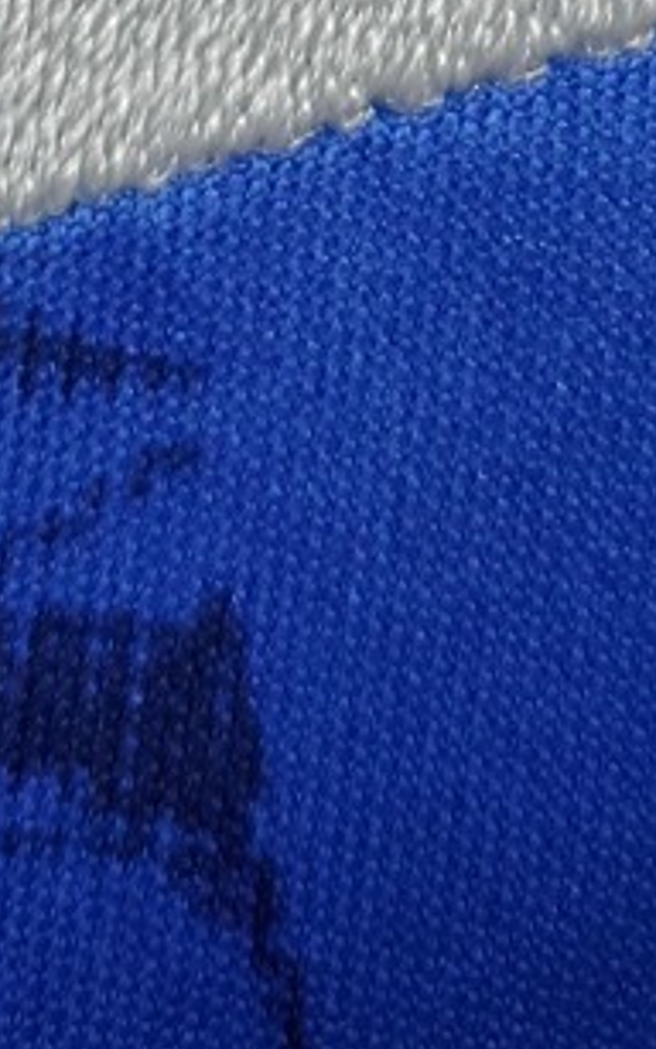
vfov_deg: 19.3
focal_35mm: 97
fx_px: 2773
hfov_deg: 13.5
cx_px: 297
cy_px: -413
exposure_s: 1/50
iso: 200
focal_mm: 4.3
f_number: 1.5
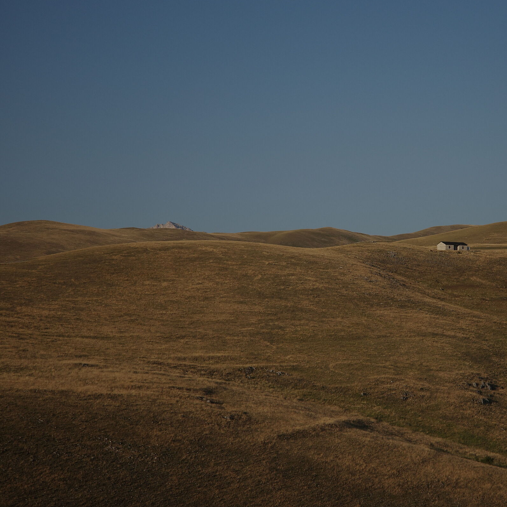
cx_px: 367
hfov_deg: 18.0
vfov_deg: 18.1
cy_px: 253
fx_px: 1591
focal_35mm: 96
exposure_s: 1/800
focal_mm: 39.1
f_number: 5.6
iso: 100
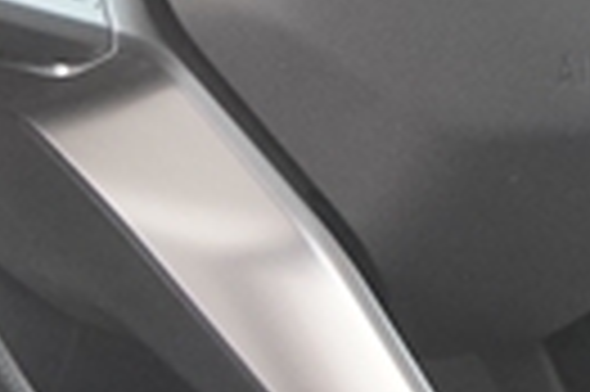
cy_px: -52
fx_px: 5580
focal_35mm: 341
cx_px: 410
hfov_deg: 6.0
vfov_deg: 4.0
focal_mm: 29
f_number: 4
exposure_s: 1/60
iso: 1000
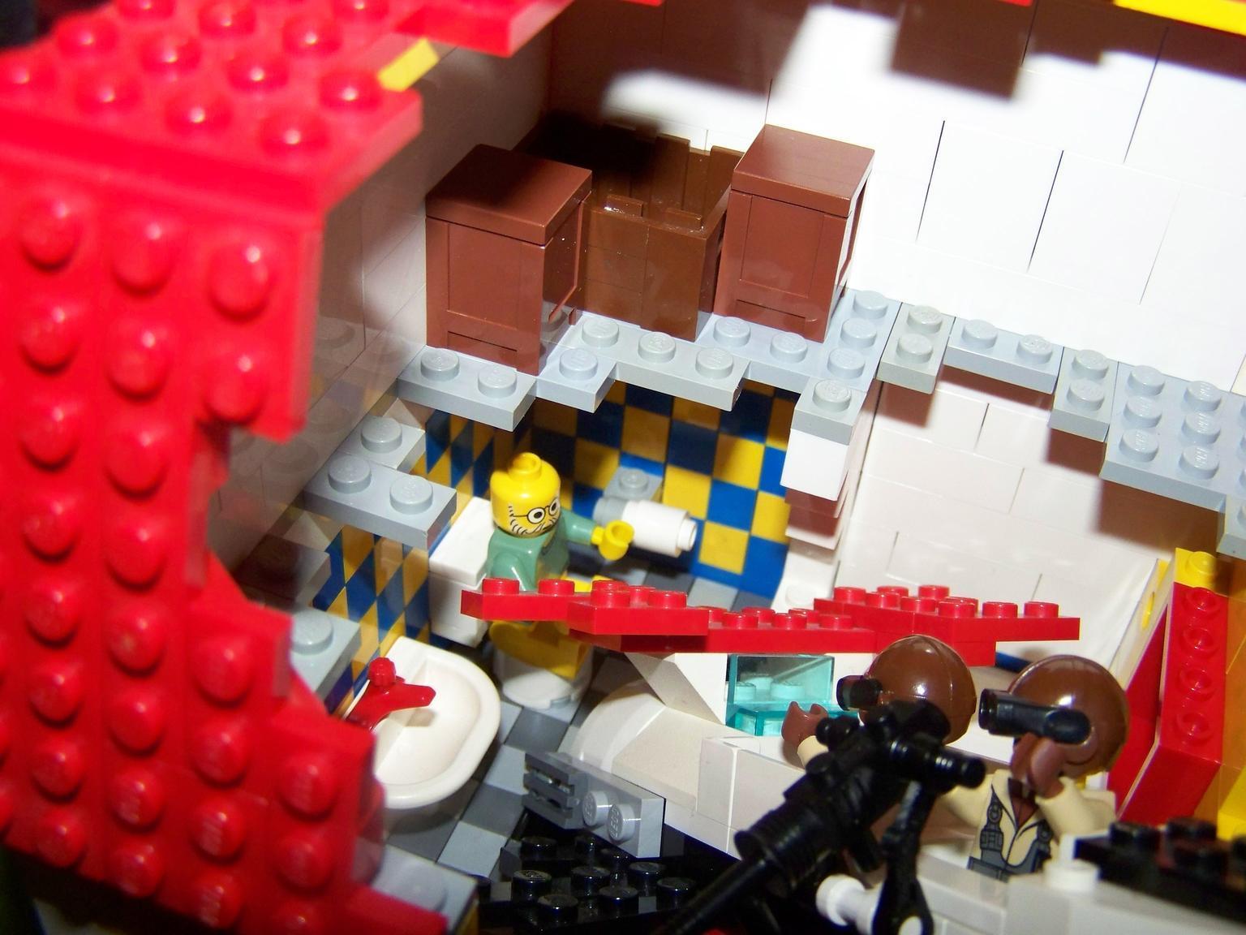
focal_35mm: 38
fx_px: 1368
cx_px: 623
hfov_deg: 49.0
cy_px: 468
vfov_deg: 37.7
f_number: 2.8
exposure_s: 1/30
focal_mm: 6.3
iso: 200
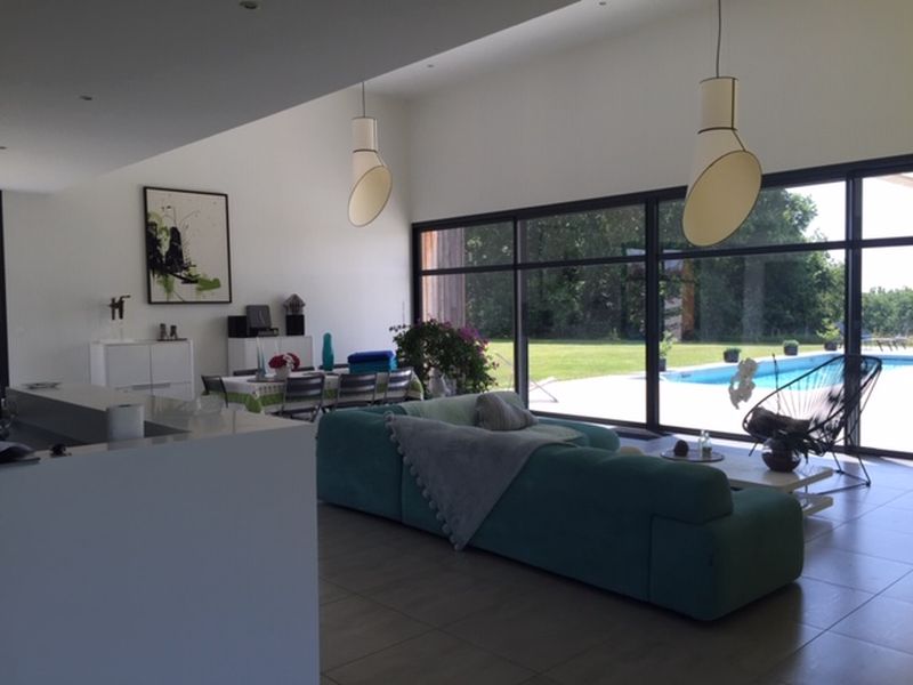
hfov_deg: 61.7
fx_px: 765
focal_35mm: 29
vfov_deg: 48.2
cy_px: 342
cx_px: 456
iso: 32
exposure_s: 1/350
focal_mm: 4.15
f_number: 2.2
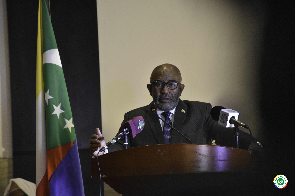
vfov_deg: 6.5
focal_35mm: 210
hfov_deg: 9.8
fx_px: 1721
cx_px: 148
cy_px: 98
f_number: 5.6
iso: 4000
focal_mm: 140
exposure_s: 1/125
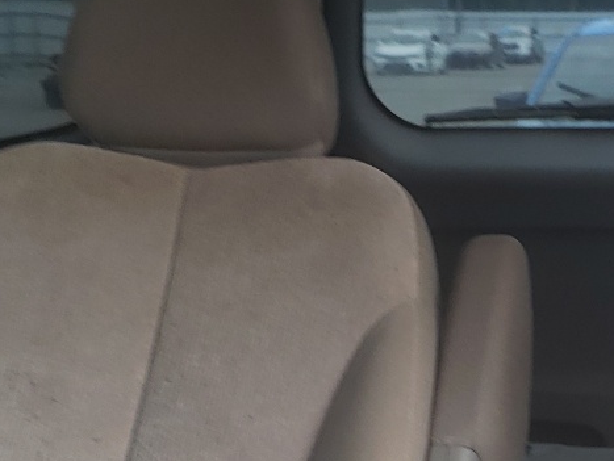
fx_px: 1580
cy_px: 424
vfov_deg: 16.4
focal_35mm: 89
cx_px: 525
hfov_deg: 21.6
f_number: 1.5
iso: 69
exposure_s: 1/100
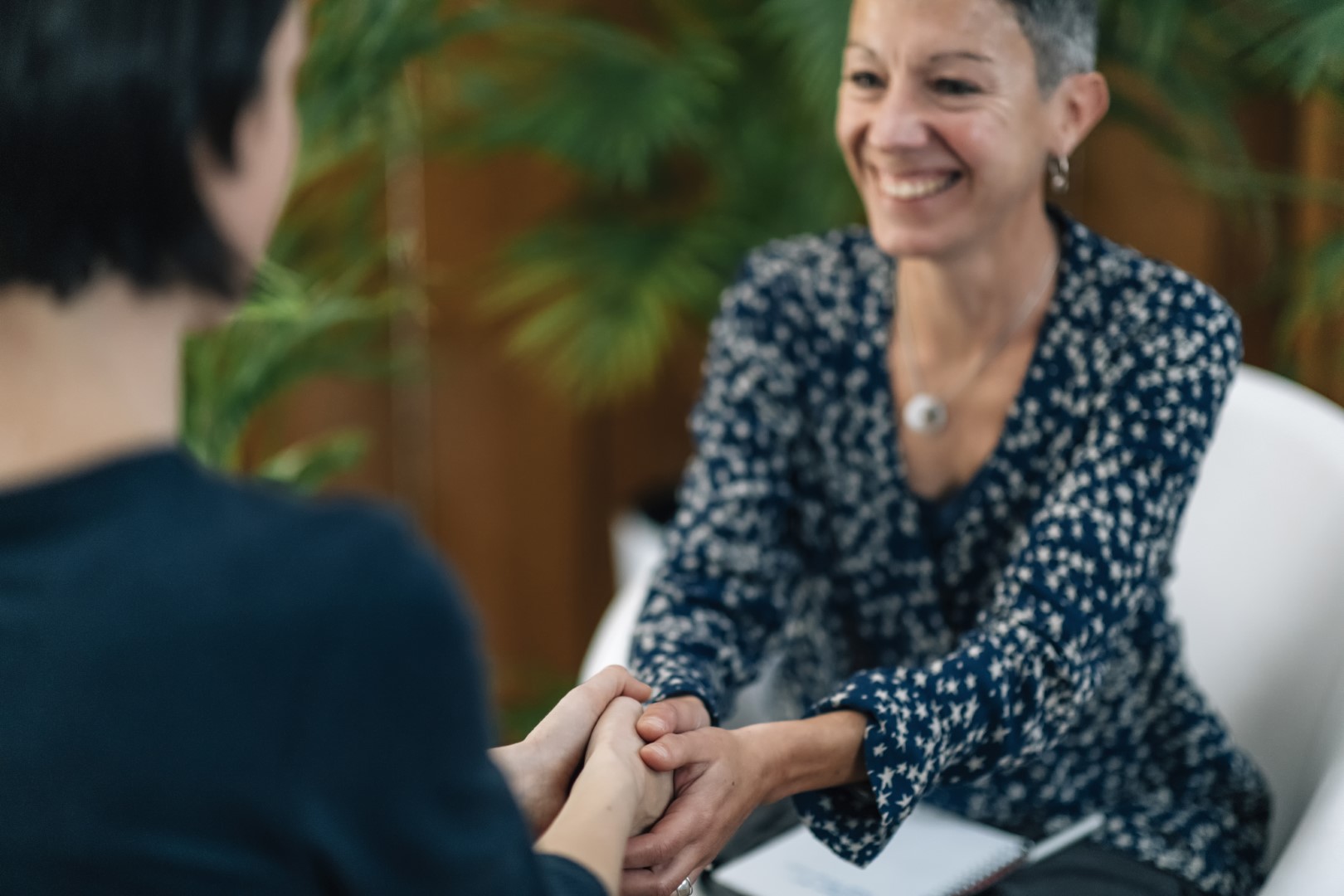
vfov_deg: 16.1
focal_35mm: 85
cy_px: 448
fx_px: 3173
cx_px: 672
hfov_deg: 23.9
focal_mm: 85
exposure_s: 1/200
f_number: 1.4
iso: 1600
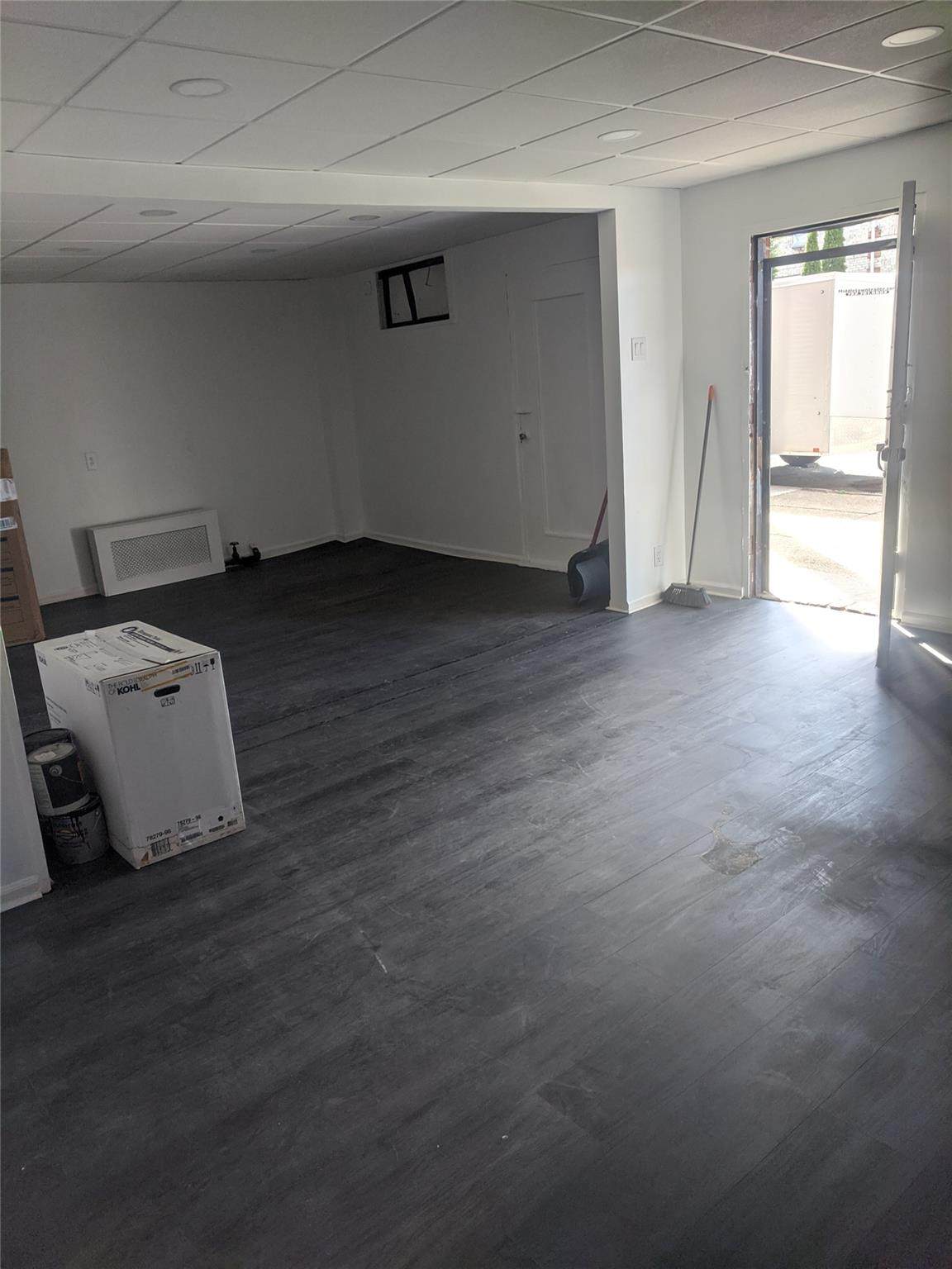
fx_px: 953
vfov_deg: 67.3
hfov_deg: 53.1
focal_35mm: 26
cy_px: 634
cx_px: 476
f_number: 2
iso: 64
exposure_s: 1/190
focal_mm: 4.67
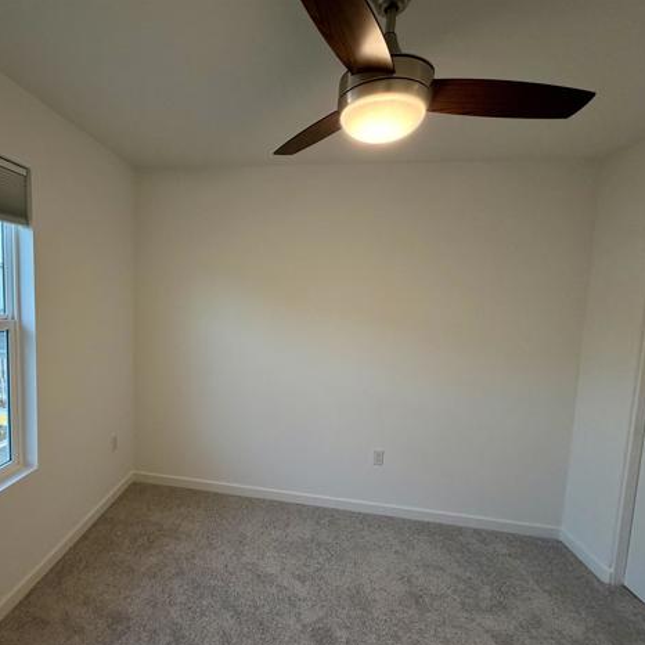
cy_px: 331
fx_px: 358
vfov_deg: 84.0
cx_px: 241
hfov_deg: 82.3
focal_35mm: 17
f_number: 2.2
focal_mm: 2.22
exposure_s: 1/120
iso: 125
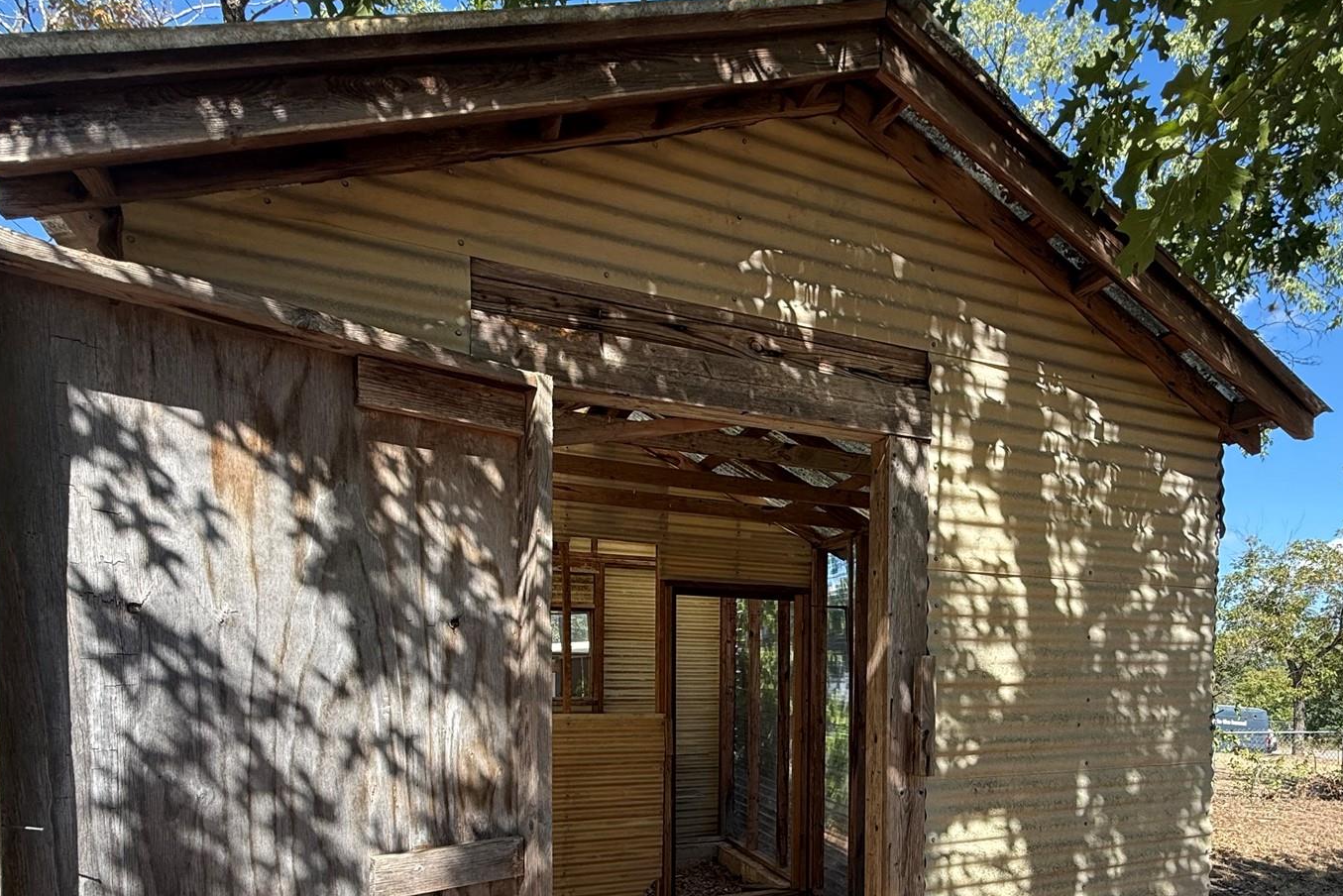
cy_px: 690
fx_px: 821
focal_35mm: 22
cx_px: 814
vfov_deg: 54.1
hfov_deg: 77.6
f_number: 2.2
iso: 64
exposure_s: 1/554
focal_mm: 2.22
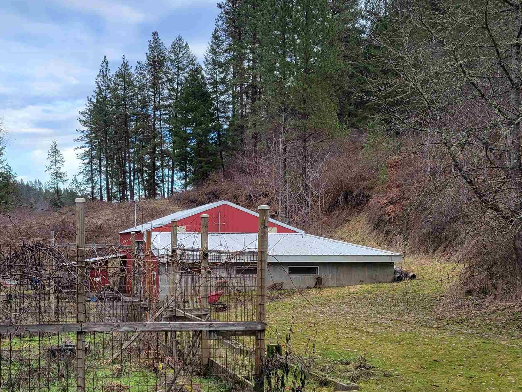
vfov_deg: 32.5
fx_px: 663
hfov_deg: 42.2
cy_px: 271
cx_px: 160
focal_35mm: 44
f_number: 1.8
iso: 40
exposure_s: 1/372
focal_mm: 5.4
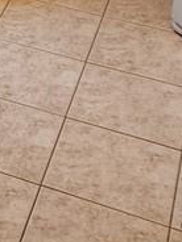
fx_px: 897
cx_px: -174
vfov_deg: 14.2
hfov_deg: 10.7
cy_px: -149
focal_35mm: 128
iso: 160
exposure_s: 1/120
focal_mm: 6.4
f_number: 1.8
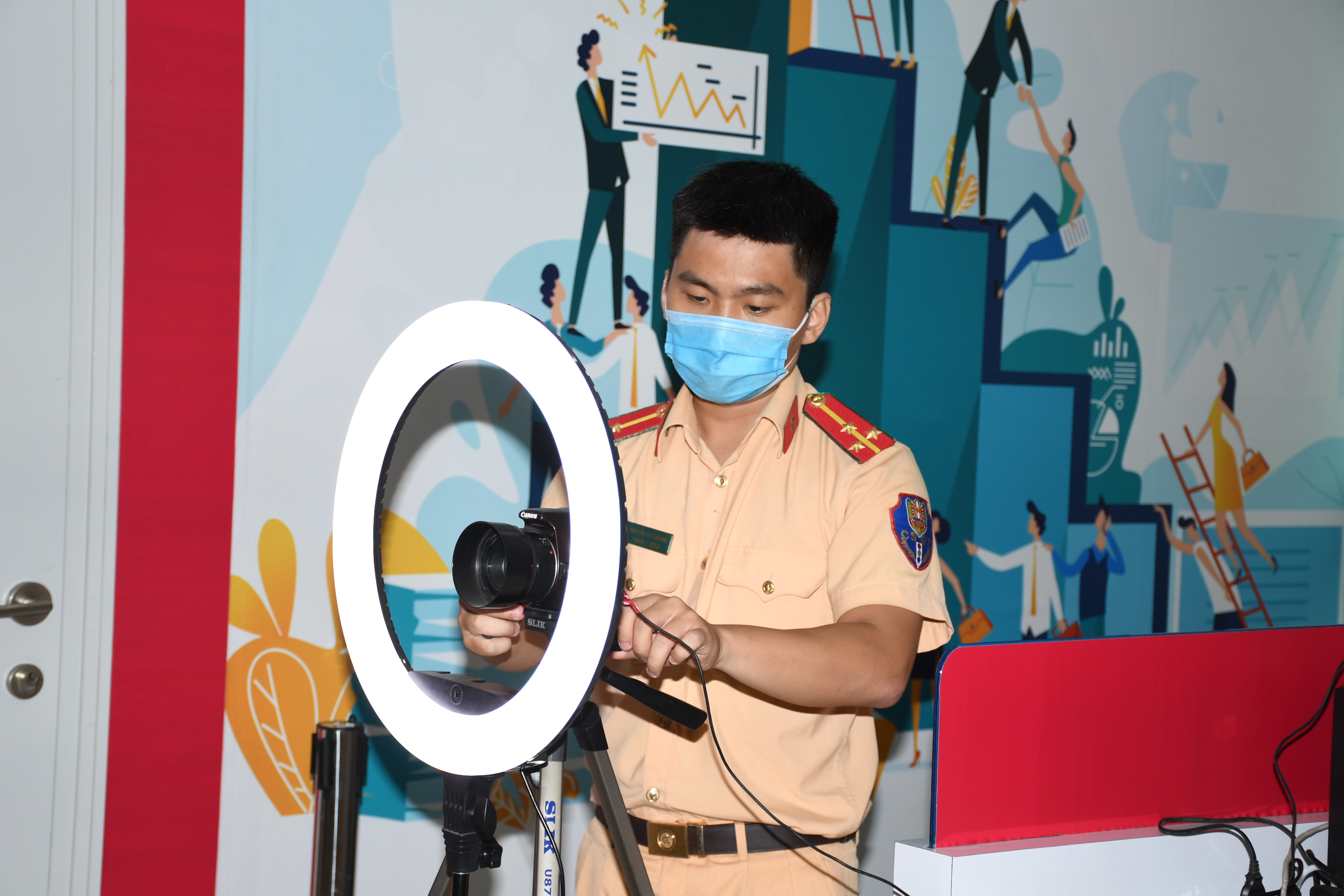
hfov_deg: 31.9
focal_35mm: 63
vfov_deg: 21.6
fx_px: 2352
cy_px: 448
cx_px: 672
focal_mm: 42
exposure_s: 1/200
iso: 250
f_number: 4.5
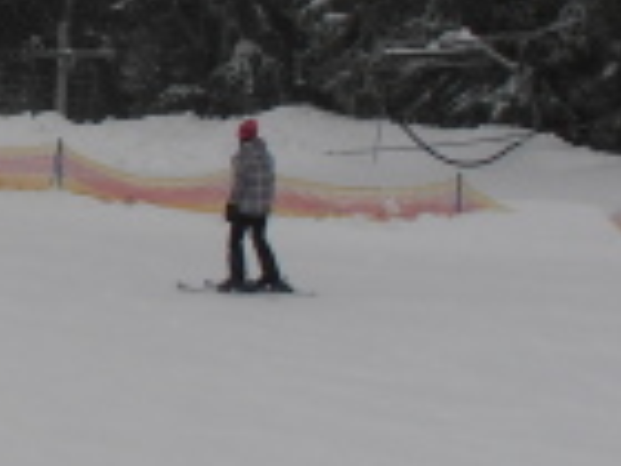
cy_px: 102
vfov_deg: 9.8
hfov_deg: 12.2
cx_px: -426
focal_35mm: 151
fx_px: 2709
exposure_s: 1/160
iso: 80
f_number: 11
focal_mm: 7.87
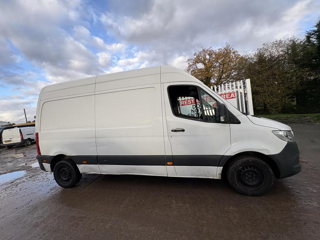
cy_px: 120
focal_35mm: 14
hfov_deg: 102.1
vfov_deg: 85.7
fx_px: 129
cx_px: 160
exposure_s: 1/473
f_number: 2.2
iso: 40
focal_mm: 2.22
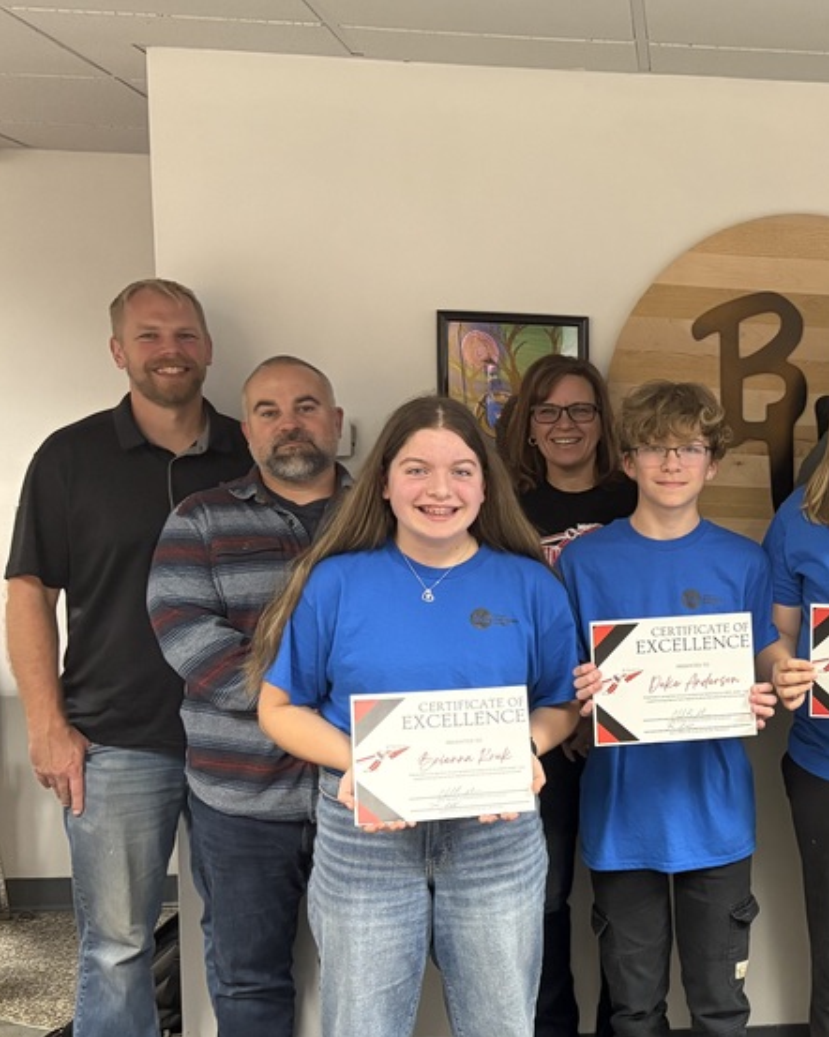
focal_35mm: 47
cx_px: 883
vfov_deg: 39.5
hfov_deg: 29.3
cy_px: 566
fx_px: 1442
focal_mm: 5.96
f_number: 1.6
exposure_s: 1/60
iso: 320
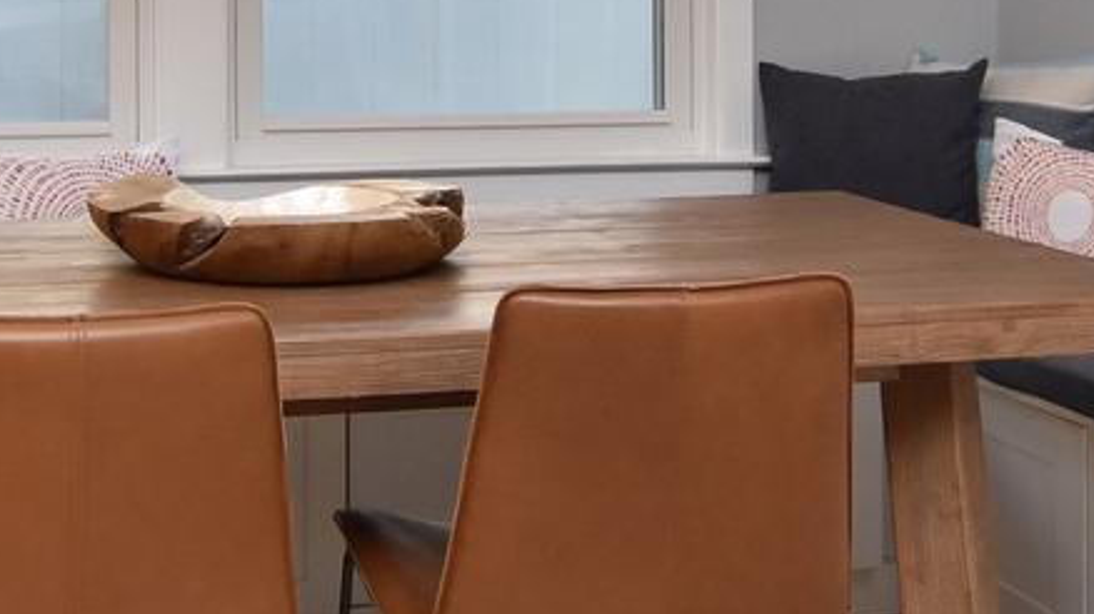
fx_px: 1798
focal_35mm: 62
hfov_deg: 33.5
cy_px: -15
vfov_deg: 18.8
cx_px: 360
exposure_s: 1/60
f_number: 9
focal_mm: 12
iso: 800
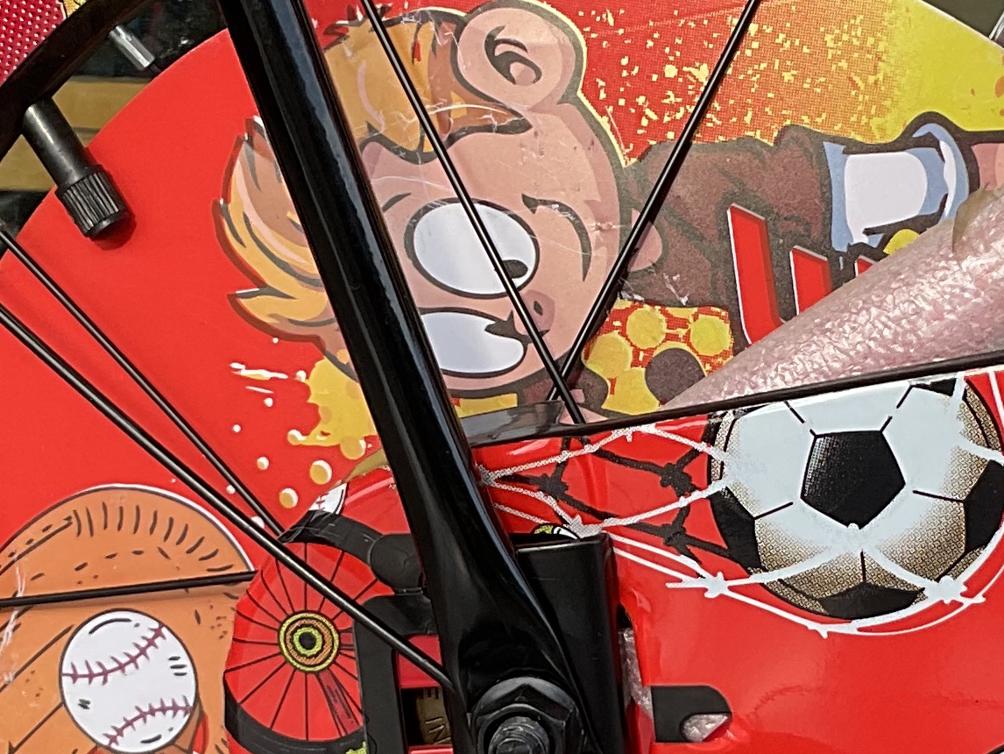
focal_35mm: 102
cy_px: 526
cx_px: 614
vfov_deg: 14.5
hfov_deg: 19.2
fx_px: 2959
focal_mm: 3
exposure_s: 1/276
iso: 16
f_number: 1.8
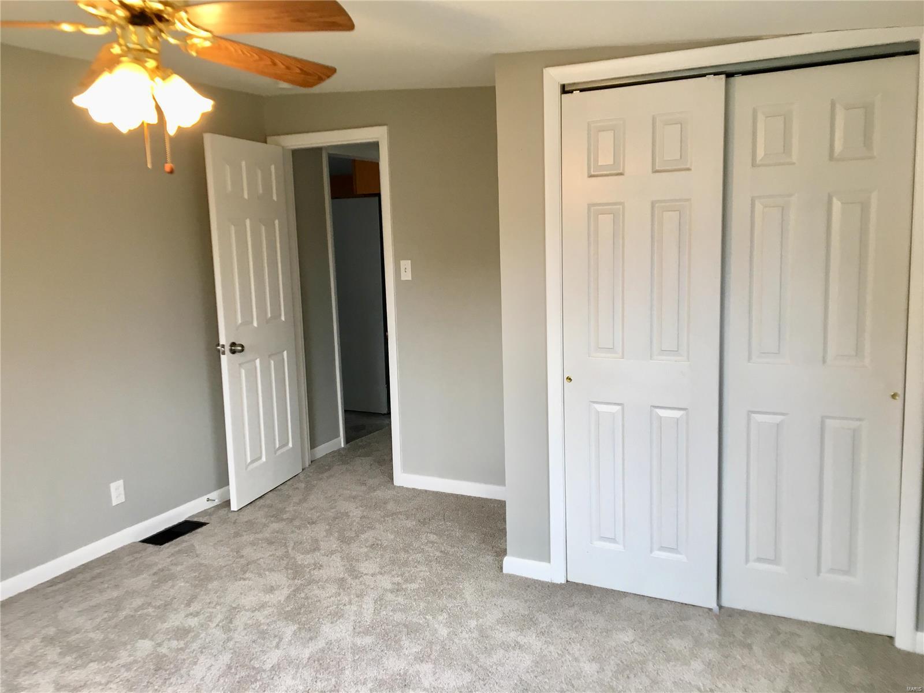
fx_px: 774
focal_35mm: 29
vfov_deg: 48.2
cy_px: 346
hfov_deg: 61.7
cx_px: 462
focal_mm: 4.15
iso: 25
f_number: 2.2
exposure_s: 1/30
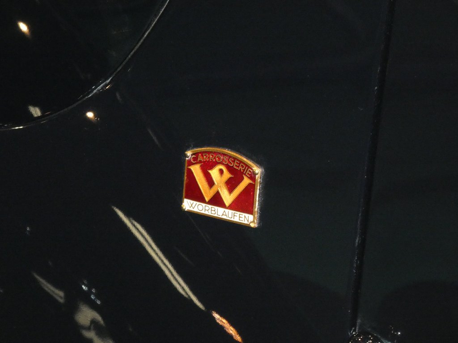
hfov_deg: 4.6
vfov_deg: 3.5
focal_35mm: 428
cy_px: 172
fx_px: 5663
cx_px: 229
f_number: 5.6
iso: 1600
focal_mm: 76.7
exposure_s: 1/125
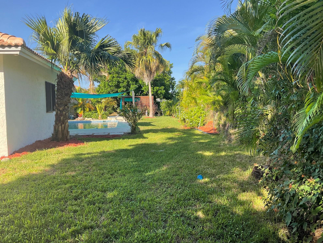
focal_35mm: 30
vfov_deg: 46.8
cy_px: 122
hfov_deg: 60.0
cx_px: 162
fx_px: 280
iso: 16
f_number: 1.8
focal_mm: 3
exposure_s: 1/491
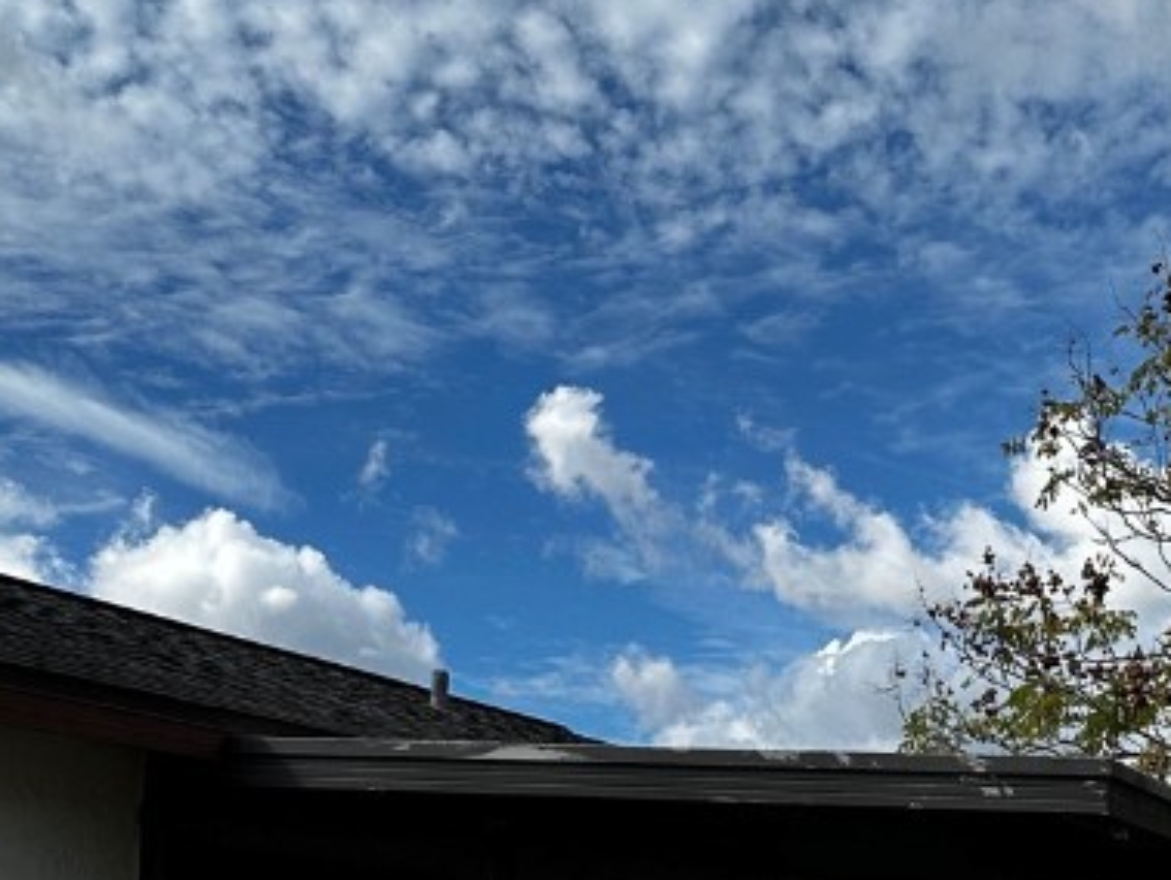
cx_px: 852
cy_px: 626
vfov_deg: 22.5
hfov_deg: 29.4
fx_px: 2200
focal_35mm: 65
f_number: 1.78
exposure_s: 1/7042
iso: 80
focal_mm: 6.86
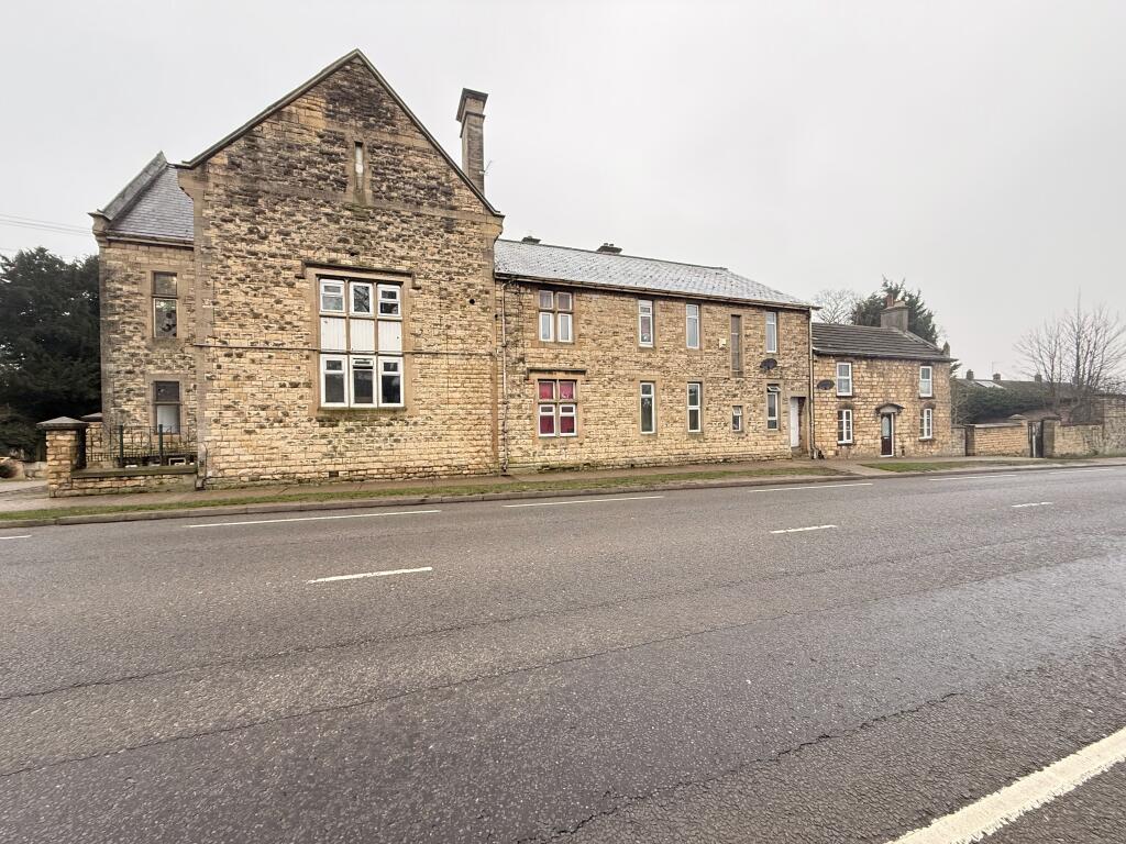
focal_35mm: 14
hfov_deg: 102.1
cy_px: 422
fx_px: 455
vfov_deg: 85.7
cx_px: 563
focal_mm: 2.22
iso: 160
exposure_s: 1/99
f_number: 2.2
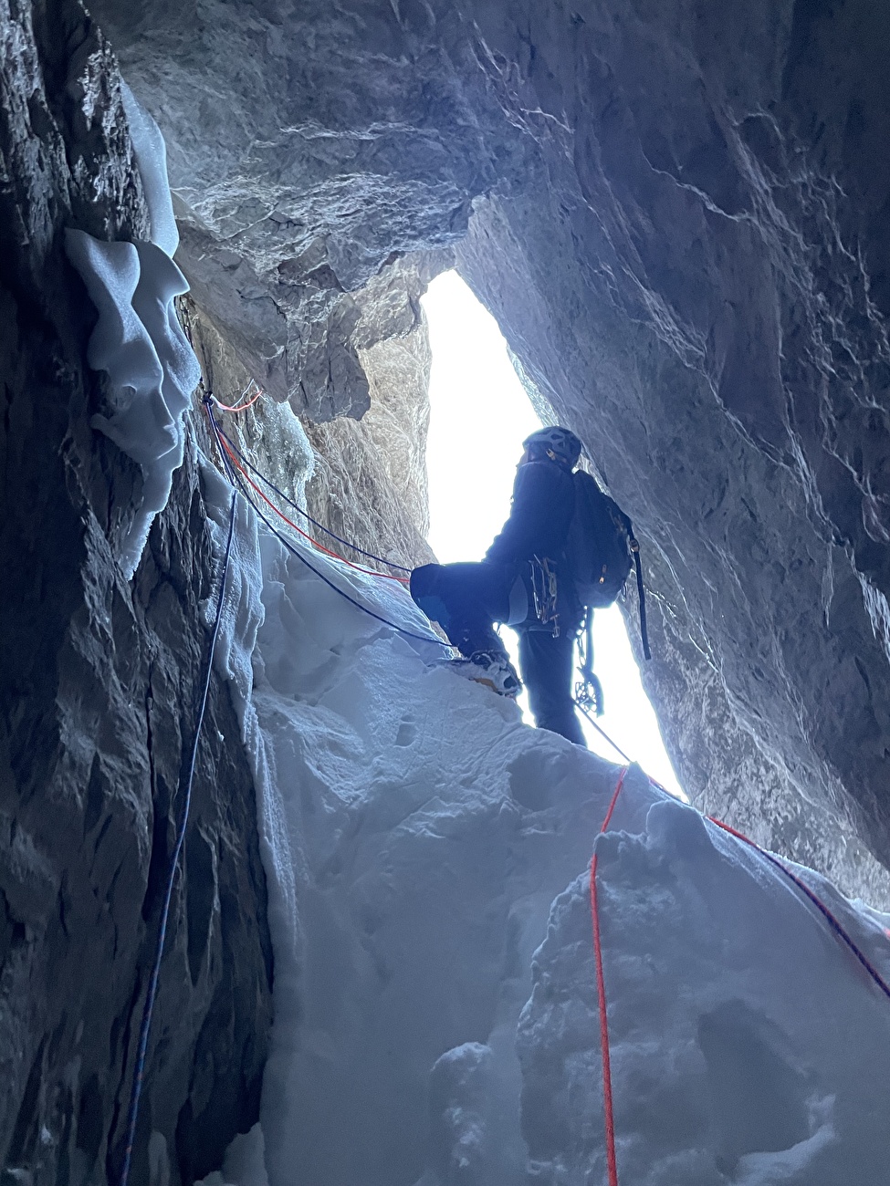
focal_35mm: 26
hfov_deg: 53.1
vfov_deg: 67.3
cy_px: 593
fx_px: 891
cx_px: 445
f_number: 1.6
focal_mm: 4.2
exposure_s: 1/55
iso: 500
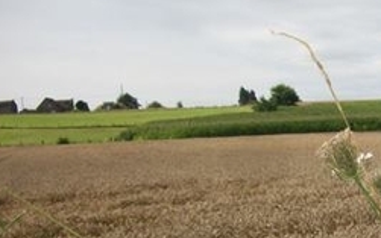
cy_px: 270
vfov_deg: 15.6
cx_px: 445
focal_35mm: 81
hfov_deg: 23.5
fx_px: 841
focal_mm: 5.7
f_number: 8.8
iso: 80
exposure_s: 1/160
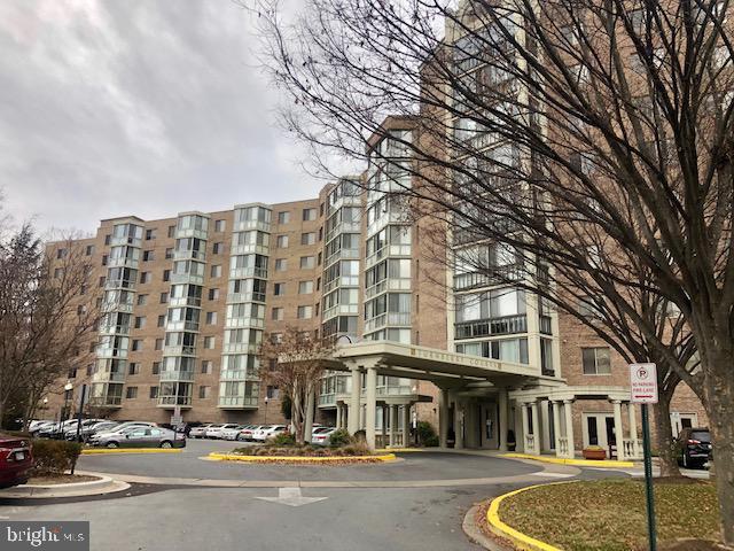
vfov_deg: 49.7
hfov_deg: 63.4
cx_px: 367
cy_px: 276
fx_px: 594
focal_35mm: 28
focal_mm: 3.99
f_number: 1.8
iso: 20
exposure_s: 1/378
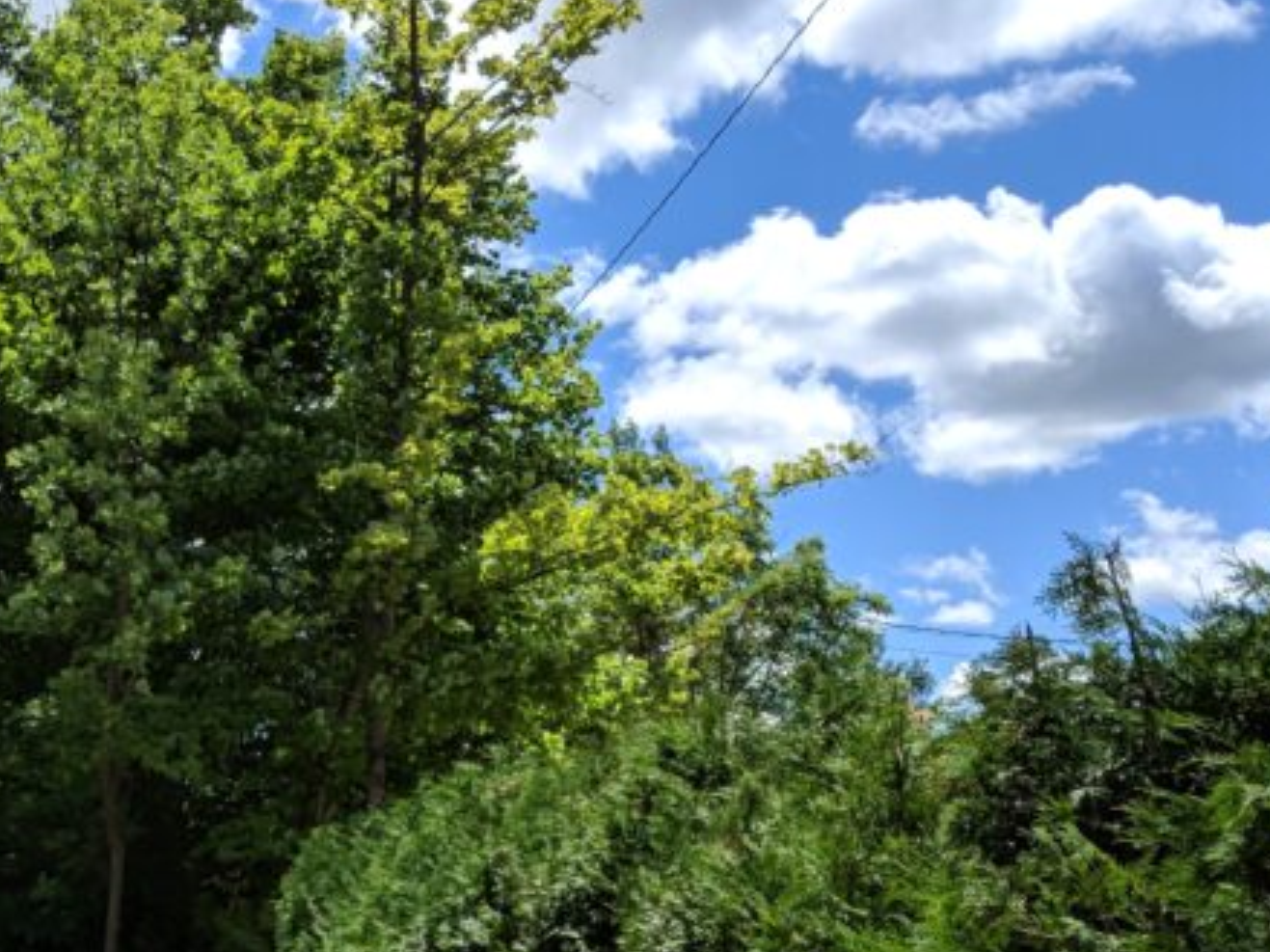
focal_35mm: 63
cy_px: 987
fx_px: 2311
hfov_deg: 29.4
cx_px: 107
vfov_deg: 22.3
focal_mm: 4.44
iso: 58
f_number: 1.8
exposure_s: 1/3906
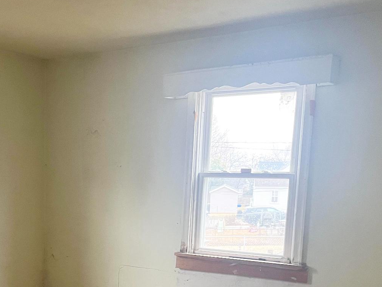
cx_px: 84
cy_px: 287
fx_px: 585
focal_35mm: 53
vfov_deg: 26.1
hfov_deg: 35.2
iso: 320
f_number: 1.6
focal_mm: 5.1
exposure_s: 1/60
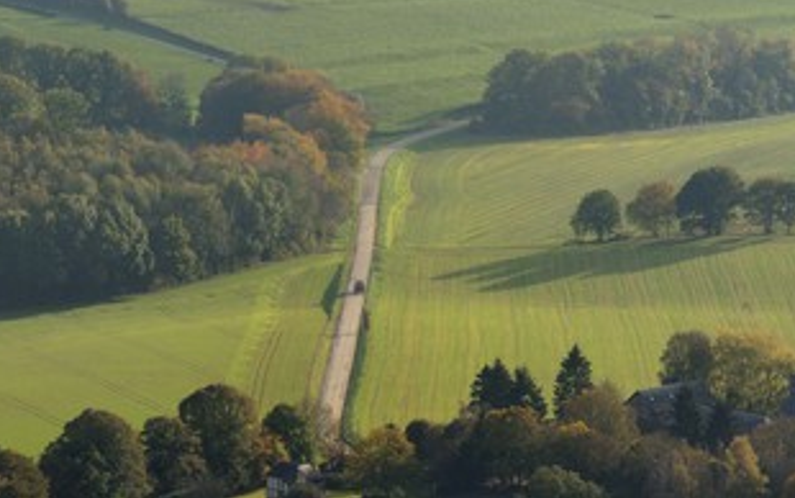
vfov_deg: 4.8
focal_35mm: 276
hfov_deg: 7.6
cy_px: 141
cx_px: 351
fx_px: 5982
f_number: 8
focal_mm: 200
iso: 400
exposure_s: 1/800
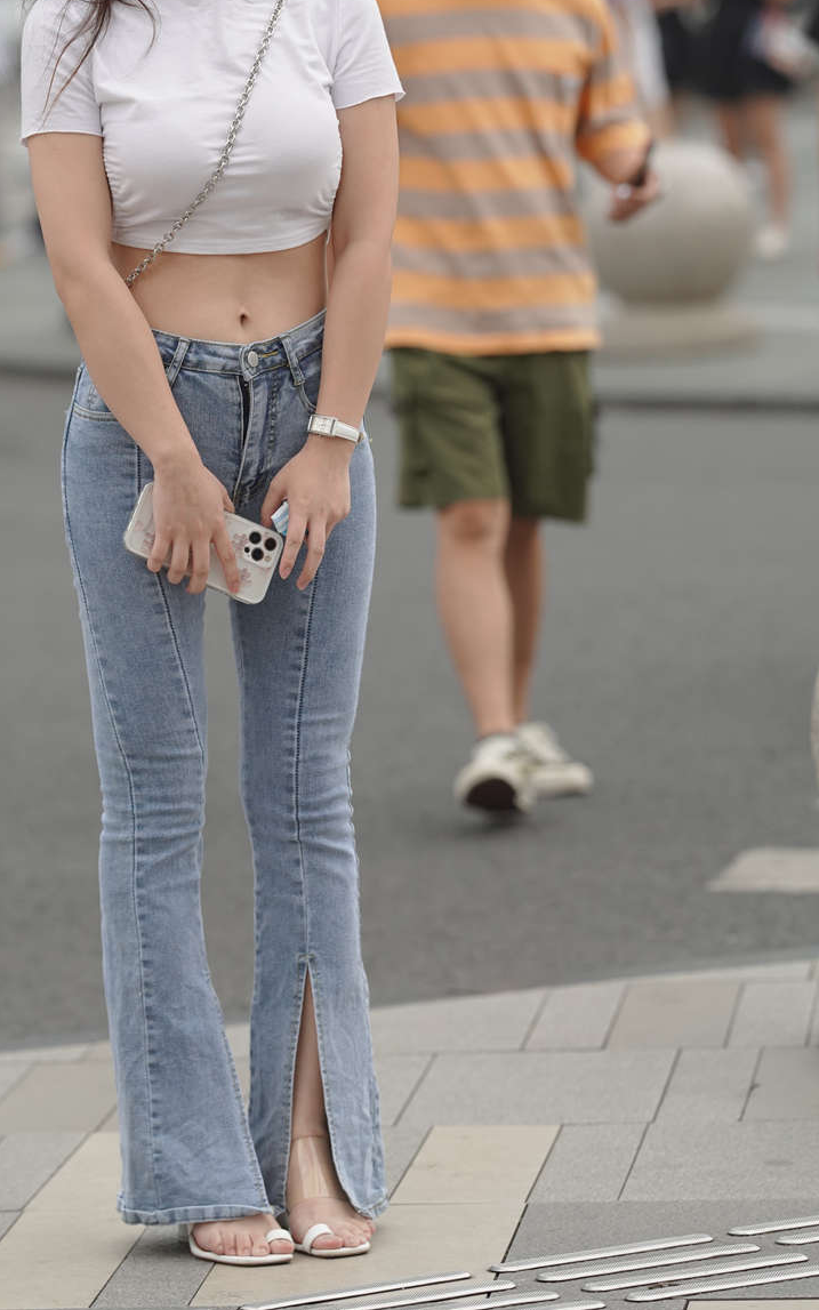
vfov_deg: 9.7
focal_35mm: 216
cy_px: 408
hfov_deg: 6.1
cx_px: 153
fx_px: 7713
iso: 500
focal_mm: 135
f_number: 3.2
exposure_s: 1/1000
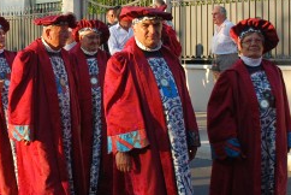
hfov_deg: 19.5
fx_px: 834
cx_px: 40
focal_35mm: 103
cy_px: 72
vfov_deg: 13.3
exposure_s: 1/125
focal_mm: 26
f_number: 5.6
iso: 140
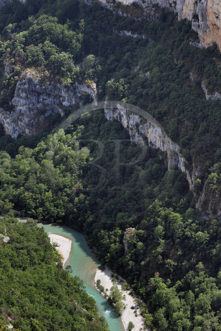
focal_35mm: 92
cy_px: 166
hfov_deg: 14.9
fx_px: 848
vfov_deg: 22.2
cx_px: 110
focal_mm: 92
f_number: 13
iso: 400
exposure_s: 1/320
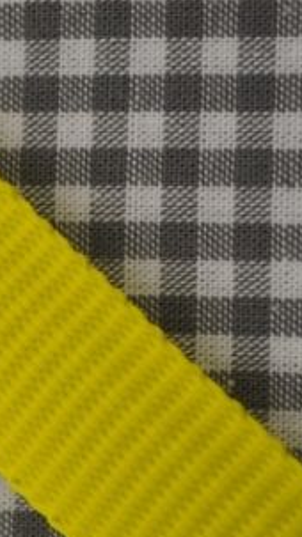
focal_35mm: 199
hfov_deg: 6.1
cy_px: 379
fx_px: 2839
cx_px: -1
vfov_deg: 10.8
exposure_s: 1/60
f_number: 5.3
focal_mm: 48
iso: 400
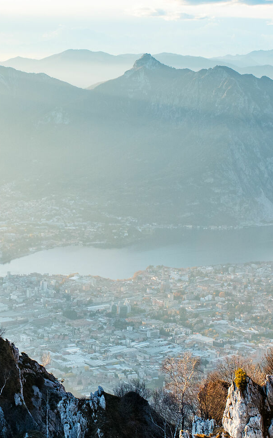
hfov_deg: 14.7
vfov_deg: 23.5
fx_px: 1048
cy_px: 189
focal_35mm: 88
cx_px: 33
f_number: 6.3
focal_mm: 35
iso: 320
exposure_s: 1/320
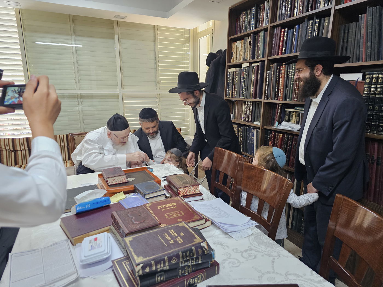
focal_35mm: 23
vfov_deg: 58.9
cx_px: 192
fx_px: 254
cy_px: 144
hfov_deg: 73.9
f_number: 1.7
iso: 320
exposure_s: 1/100
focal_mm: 6.3
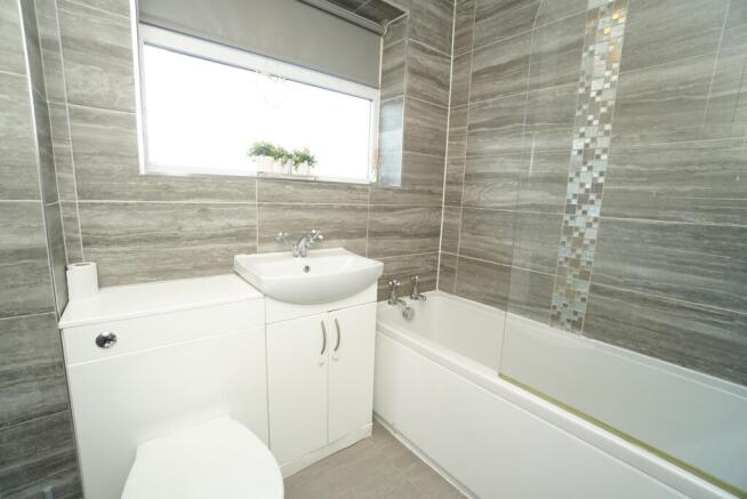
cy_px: 250
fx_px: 311
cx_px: 374
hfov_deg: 100.4
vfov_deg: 77.4
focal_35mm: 15
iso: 640
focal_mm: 10
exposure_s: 1/60
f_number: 4
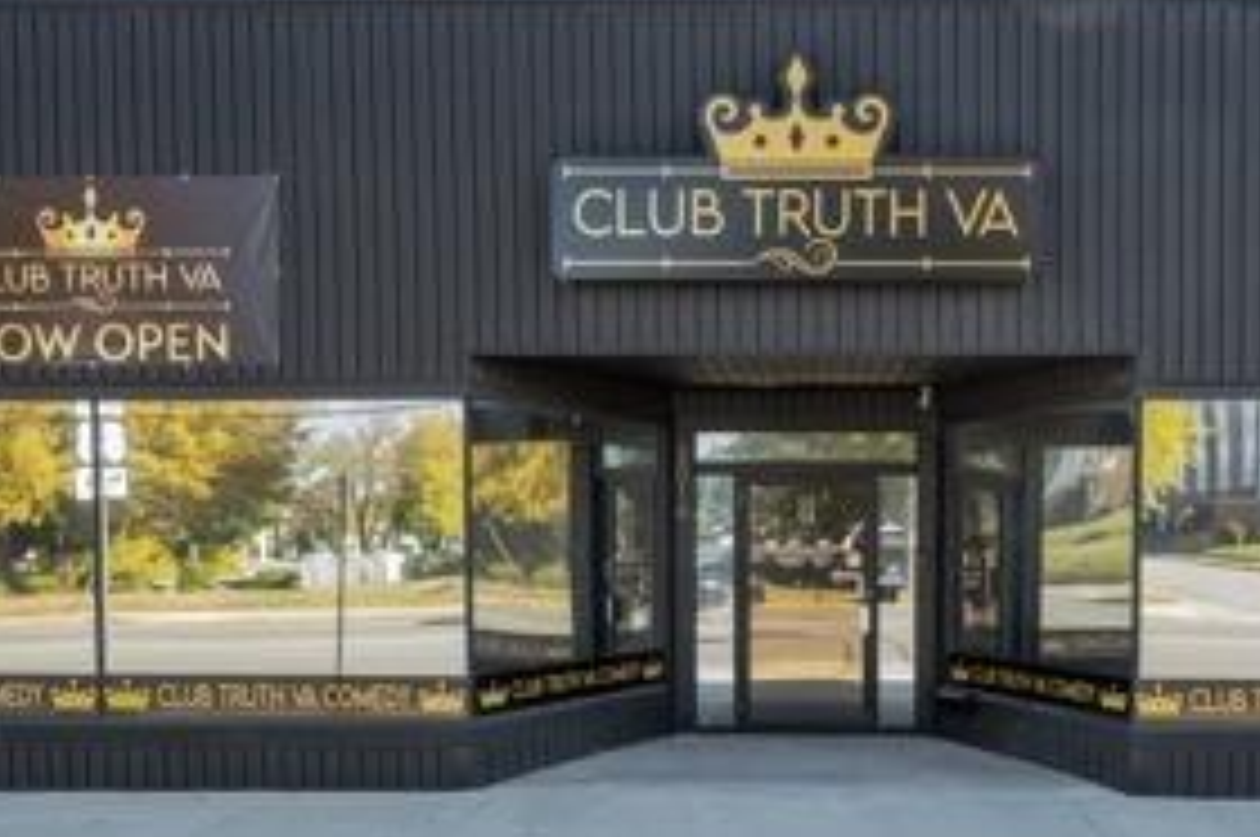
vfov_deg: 42.8
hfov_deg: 60.8
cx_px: 819
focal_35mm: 30
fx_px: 1049
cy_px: 569
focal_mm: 14
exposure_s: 1/100
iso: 100
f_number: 4
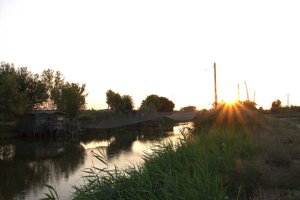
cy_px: 100
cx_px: 150
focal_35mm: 36
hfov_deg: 53.1
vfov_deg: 36.9
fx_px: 300
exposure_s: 1/100
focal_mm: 23
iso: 3200
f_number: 18
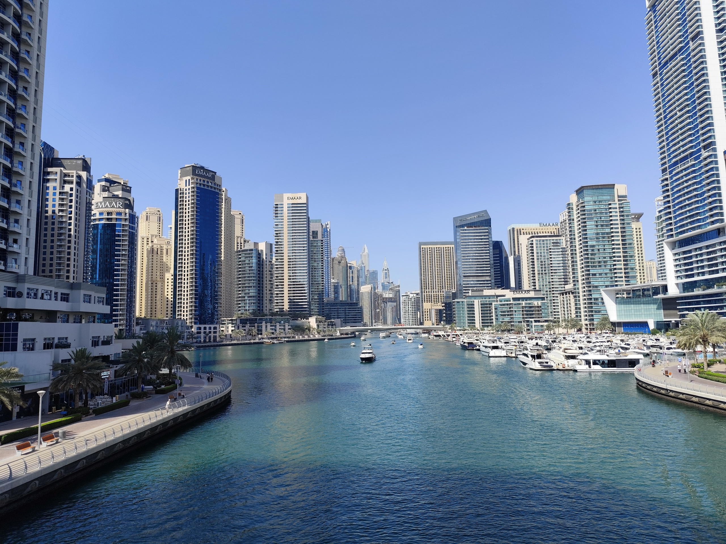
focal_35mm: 23
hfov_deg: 73.9
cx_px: 363
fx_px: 482
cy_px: 272
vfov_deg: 58.9
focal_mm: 6.19
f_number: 1.65
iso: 50
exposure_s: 1/1156
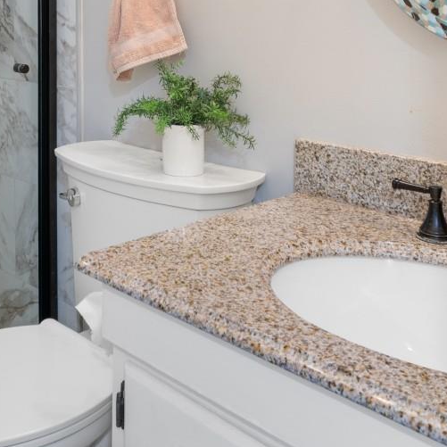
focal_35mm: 44
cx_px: 88
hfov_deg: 37.0
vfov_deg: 34.7
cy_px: -5
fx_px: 643
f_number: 6.3
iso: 100
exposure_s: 1/2
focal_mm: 11
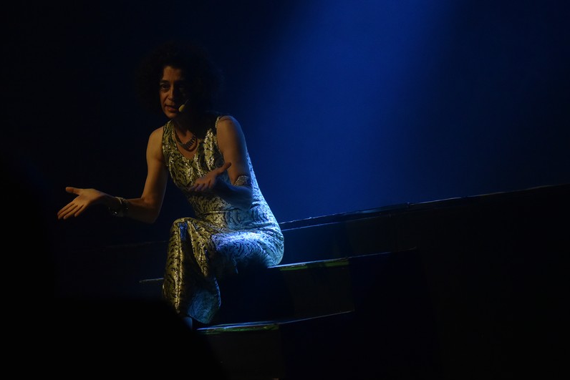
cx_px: 205
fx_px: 1789
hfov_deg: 18.1
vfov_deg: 12.1
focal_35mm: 113
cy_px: 177
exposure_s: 1/500
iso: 3200
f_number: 5
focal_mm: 80
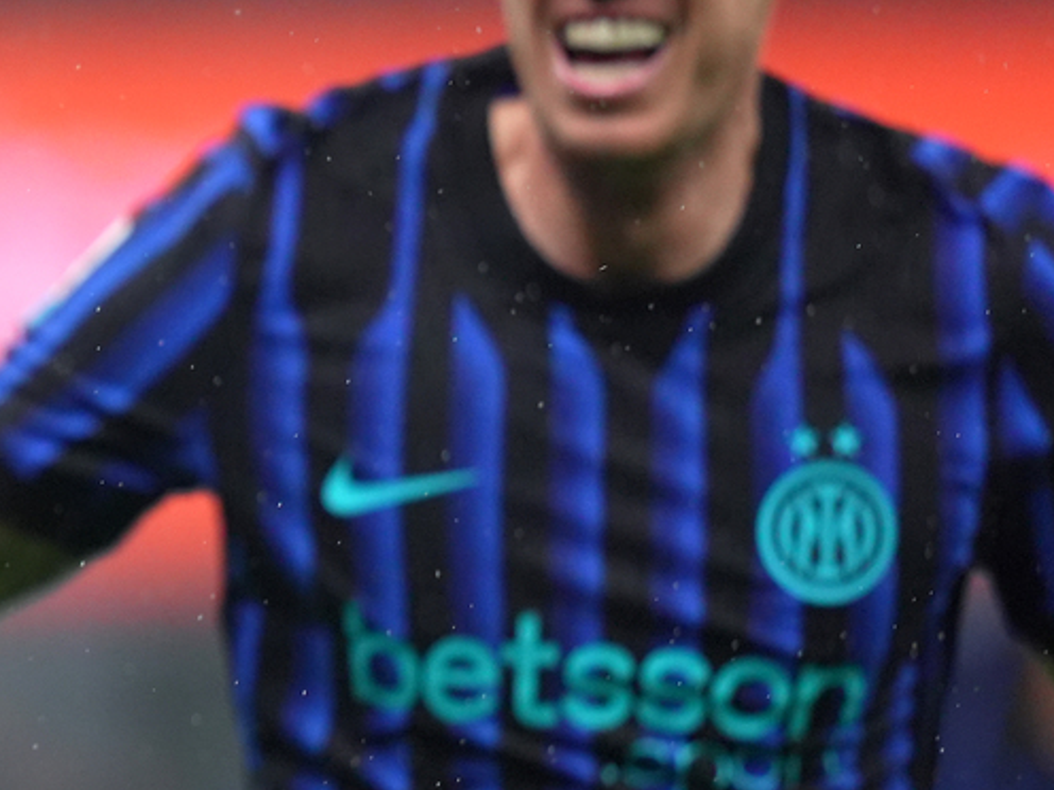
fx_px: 33067
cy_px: 570
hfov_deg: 1.8
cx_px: -425
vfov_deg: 1.4
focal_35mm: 1086
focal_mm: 400
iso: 3200
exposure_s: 1/2500
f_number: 2.8
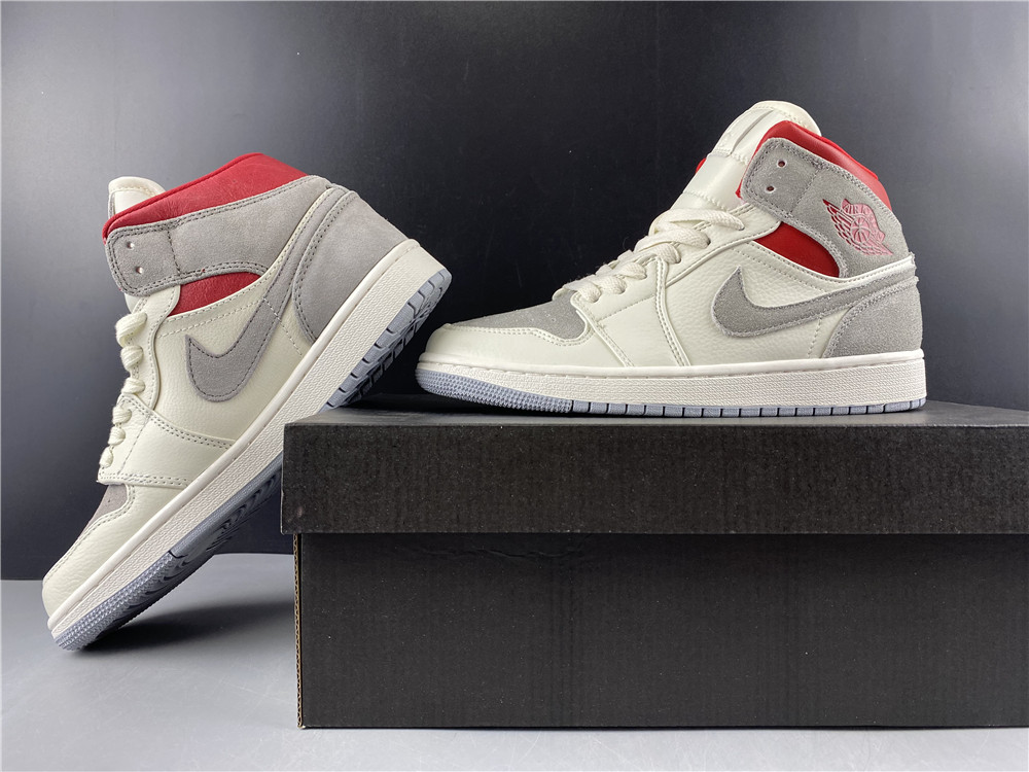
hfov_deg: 67.3
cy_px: 386
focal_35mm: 26
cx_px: 514
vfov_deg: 53.1
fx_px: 773
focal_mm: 4.25
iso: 64
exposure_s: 1/100
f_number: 1.8
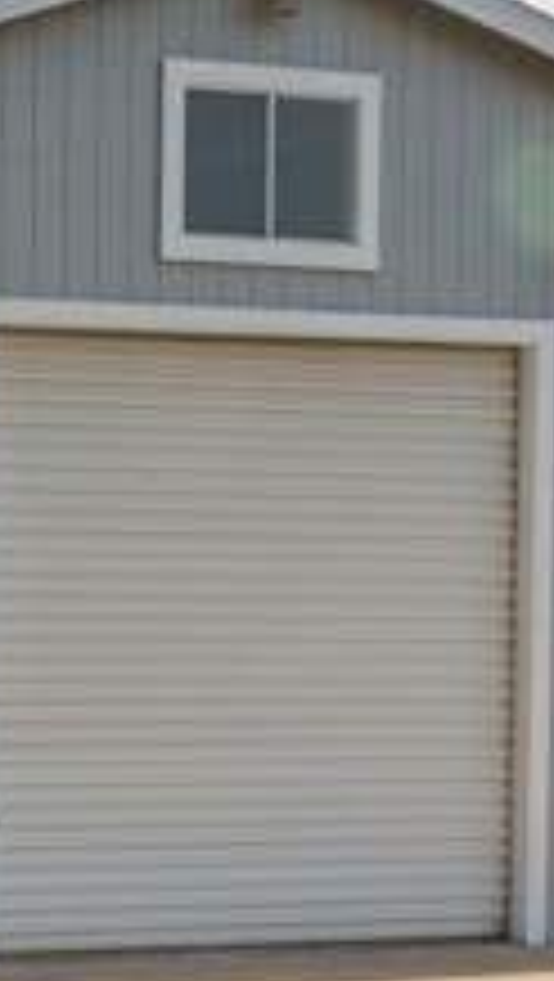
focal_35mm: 118
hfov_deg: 9.9
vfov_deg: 18.0
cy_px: 738
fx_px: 3074
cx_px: -347
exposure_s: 1/1250
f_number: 11
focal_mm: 24
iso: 400
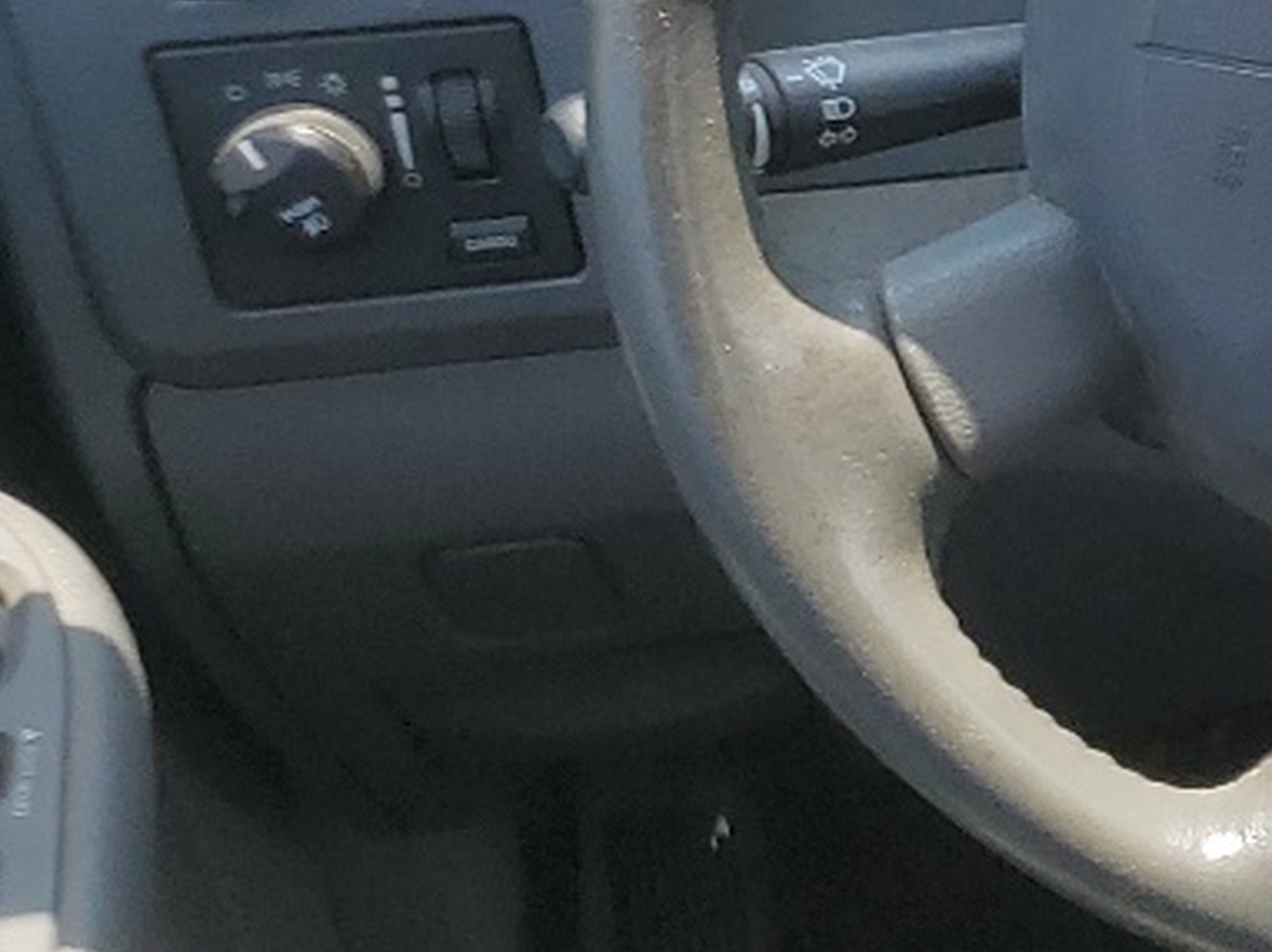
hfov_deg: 14.5
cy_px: 599
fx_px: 4003
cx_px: 2654
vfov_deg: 13.6
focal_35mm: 109
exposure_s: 1/526
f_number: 1.5
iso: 50
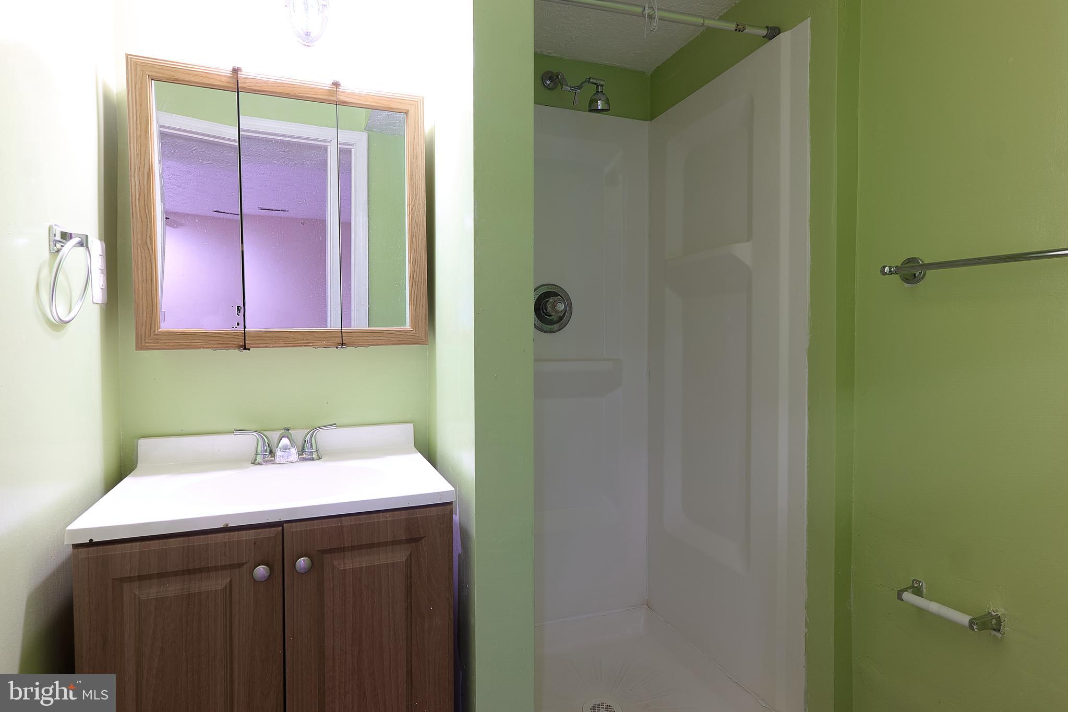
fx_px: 564
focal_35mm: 19
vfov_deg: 64.6
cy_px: 356
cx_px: 534
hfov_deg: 86.9
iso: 100
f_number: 9
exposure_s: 1.6
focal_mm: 13
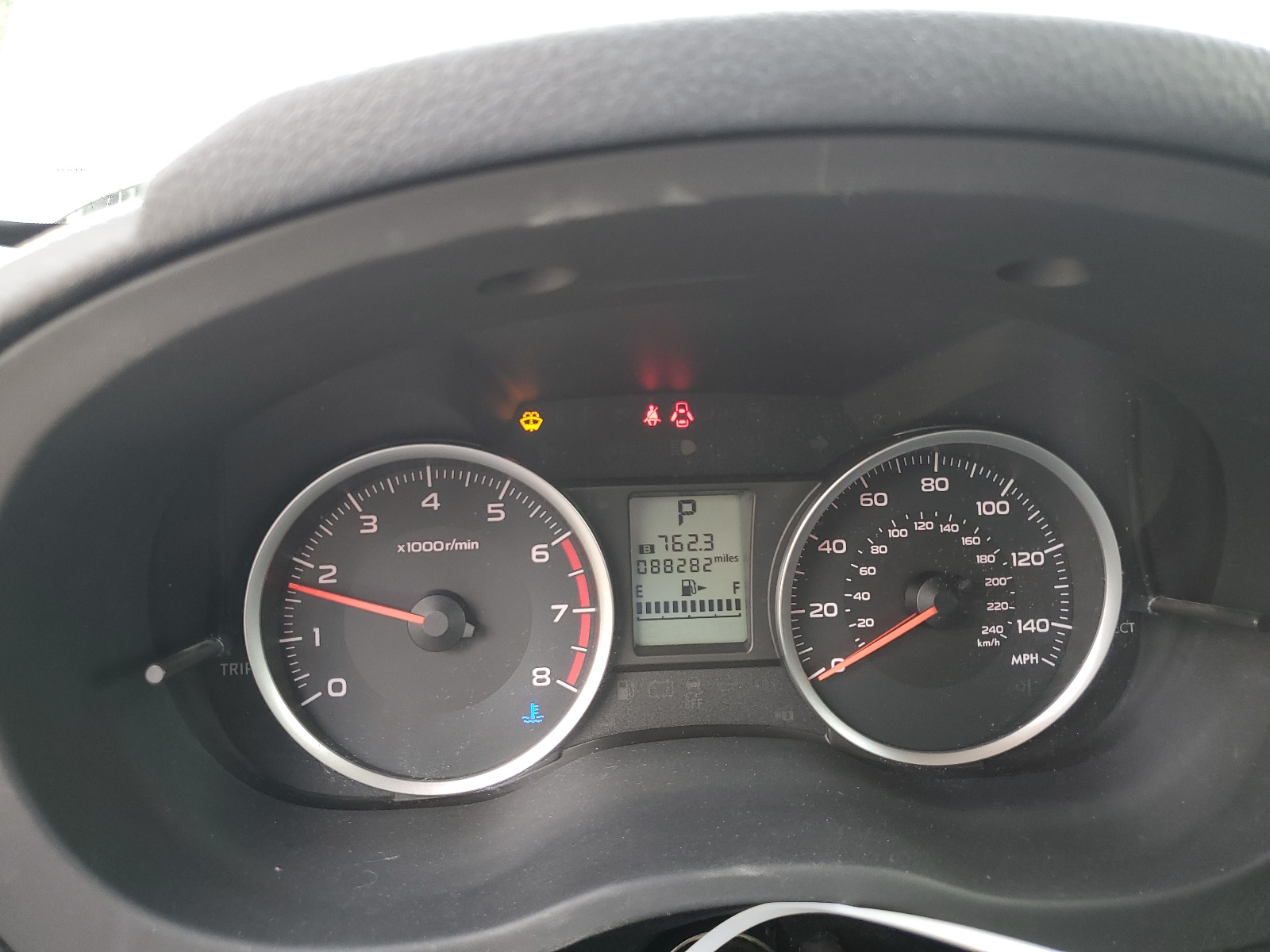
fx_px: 954
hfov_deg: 67.3
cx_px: 635
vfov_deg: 53.1
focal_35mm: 26
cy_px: 476
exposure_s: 1/60.2
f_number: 1.5
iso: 54
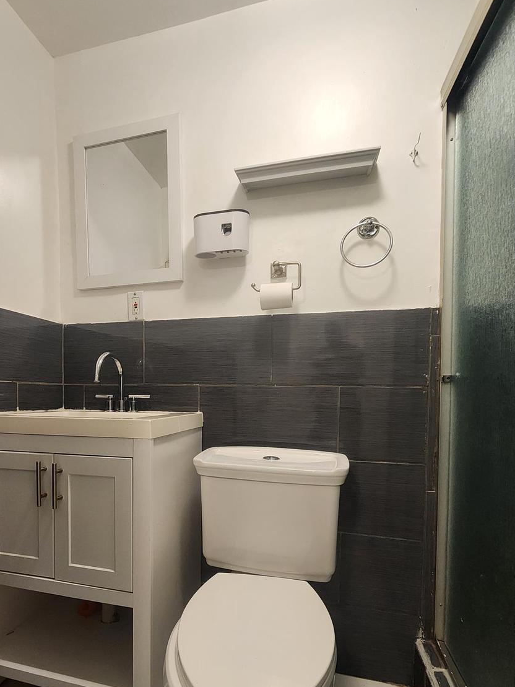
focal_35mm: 18
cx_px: 197
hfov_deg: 70.6
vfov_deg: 86.8
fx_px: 357
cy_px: 407
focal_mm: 2.2
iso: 320
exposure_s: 1/60
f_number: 2.2
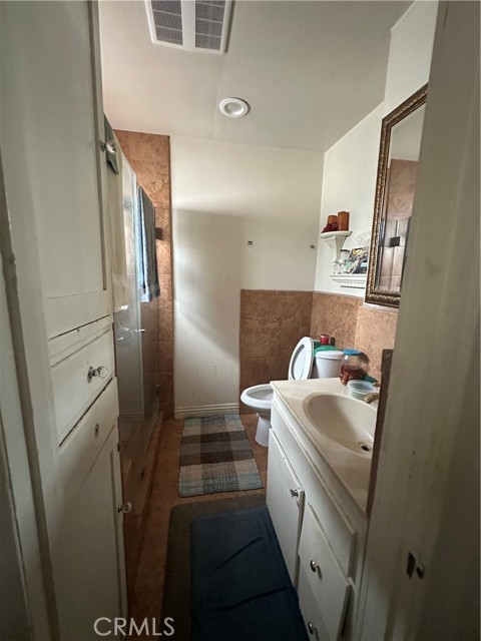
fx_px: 259
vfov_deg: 102.1
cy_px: 320
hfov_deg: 85.7
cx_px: 240
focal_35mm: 14
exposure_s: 1/60
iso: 1000
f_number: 2.2
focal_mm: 2.22
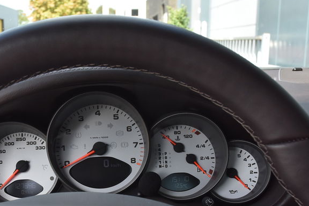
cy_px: 154
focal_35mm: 48
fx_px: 412
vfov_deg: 27.7
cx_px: 90
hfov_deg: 40.3
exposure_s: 1/320
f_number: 8
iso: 800
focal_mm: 18
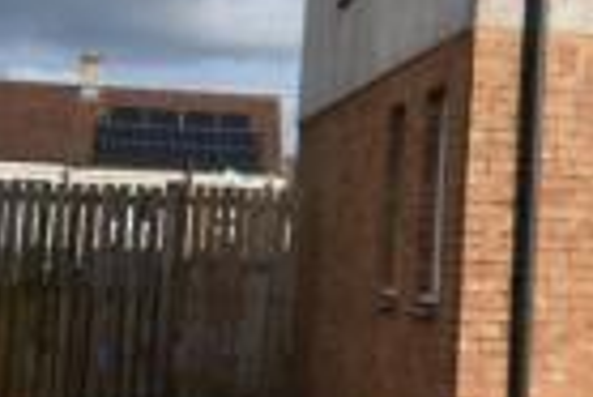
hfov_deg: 17.4
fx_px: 1776
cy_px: -28
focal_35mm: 108
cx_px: 840
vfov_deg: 12.5
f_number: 4.5
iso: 100
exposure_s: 1/640
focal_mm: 21
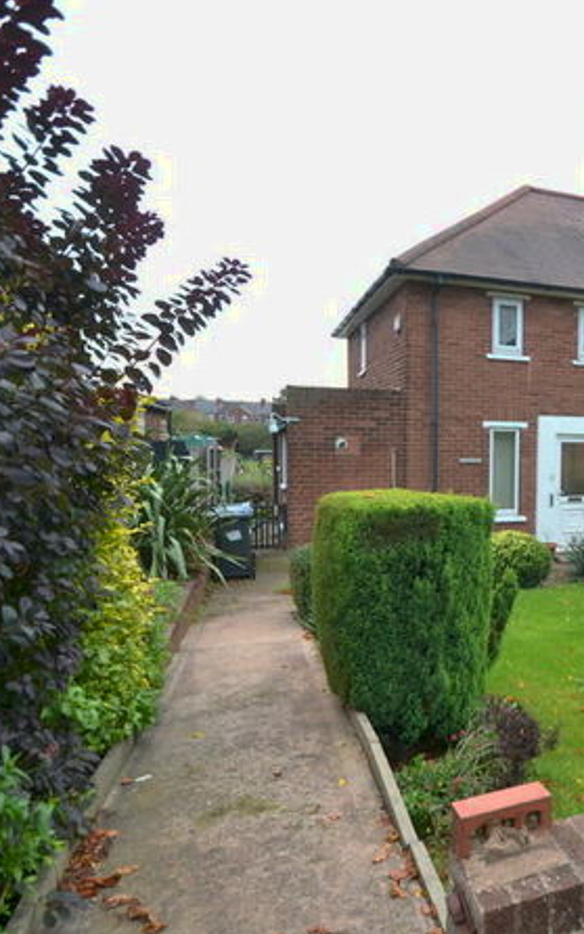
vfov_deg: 74.8
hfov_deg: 45.8
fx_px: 611
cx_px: 536
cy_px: 462
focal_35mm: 24
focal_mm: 10
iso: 400
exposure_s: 1/80
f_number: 3.5
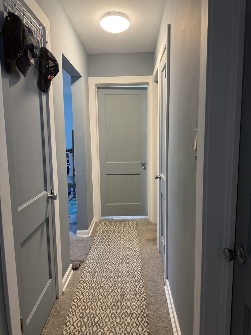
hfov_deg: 56.8
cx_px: 126
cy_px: 168
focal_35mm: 24
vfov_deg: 71.6
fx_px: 232
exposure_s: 1/60
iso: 125
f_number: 1.78
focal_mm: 6.76
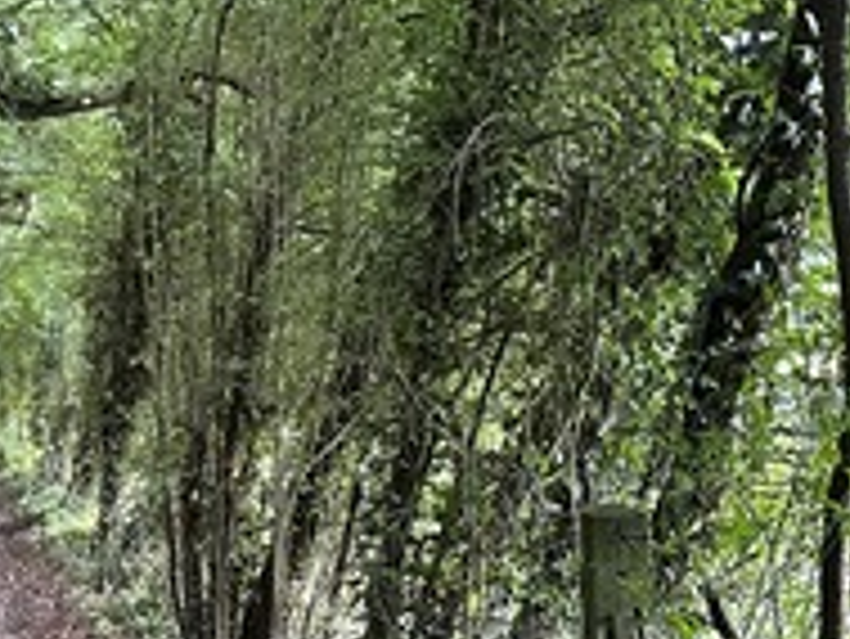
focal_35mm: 76
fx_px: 1867
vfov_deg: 19.2
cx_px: -72
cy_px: 531
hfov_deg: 24.1
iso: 800
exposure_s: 1/60
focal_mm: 6.86
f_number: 1.78
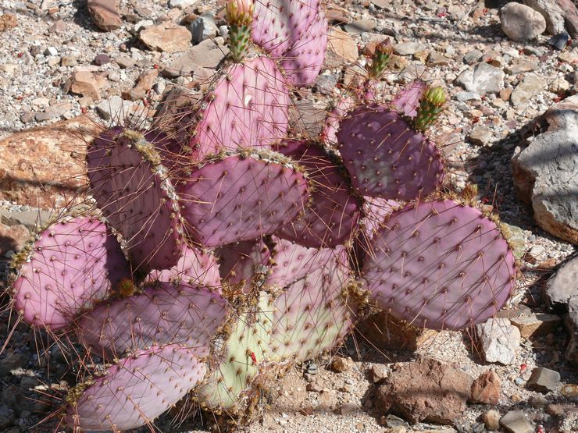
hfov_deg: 19.8
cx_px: 289
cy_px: 216
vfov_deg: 14.9
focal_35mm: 99
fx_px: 1653
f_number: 5.6
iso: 100
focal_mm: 18.8
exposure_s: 1/400
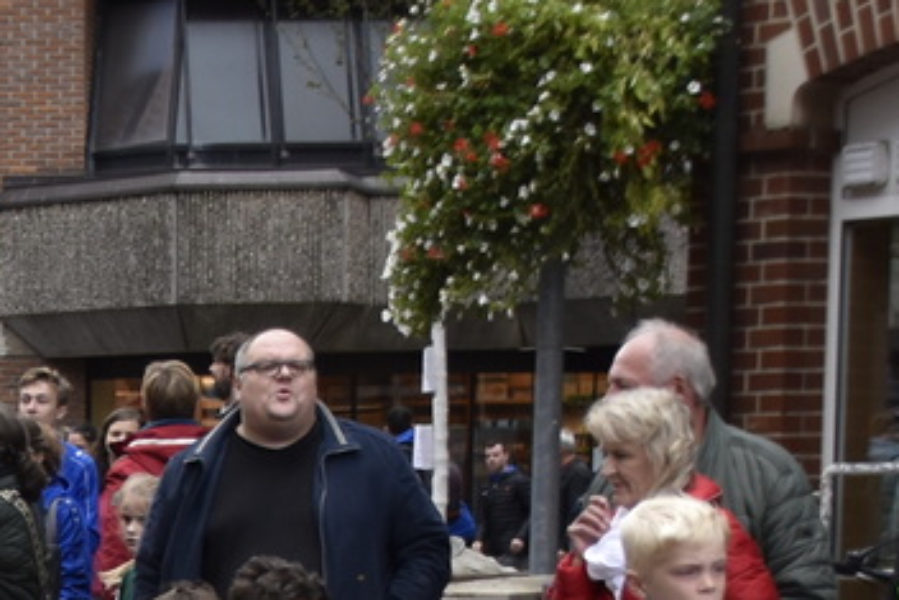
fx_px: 3472
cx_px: -457
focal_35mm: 139
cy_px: 951
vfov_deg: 9.5
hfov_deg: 13.8
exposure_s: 1/1000
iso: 400
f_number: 4
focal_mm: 22
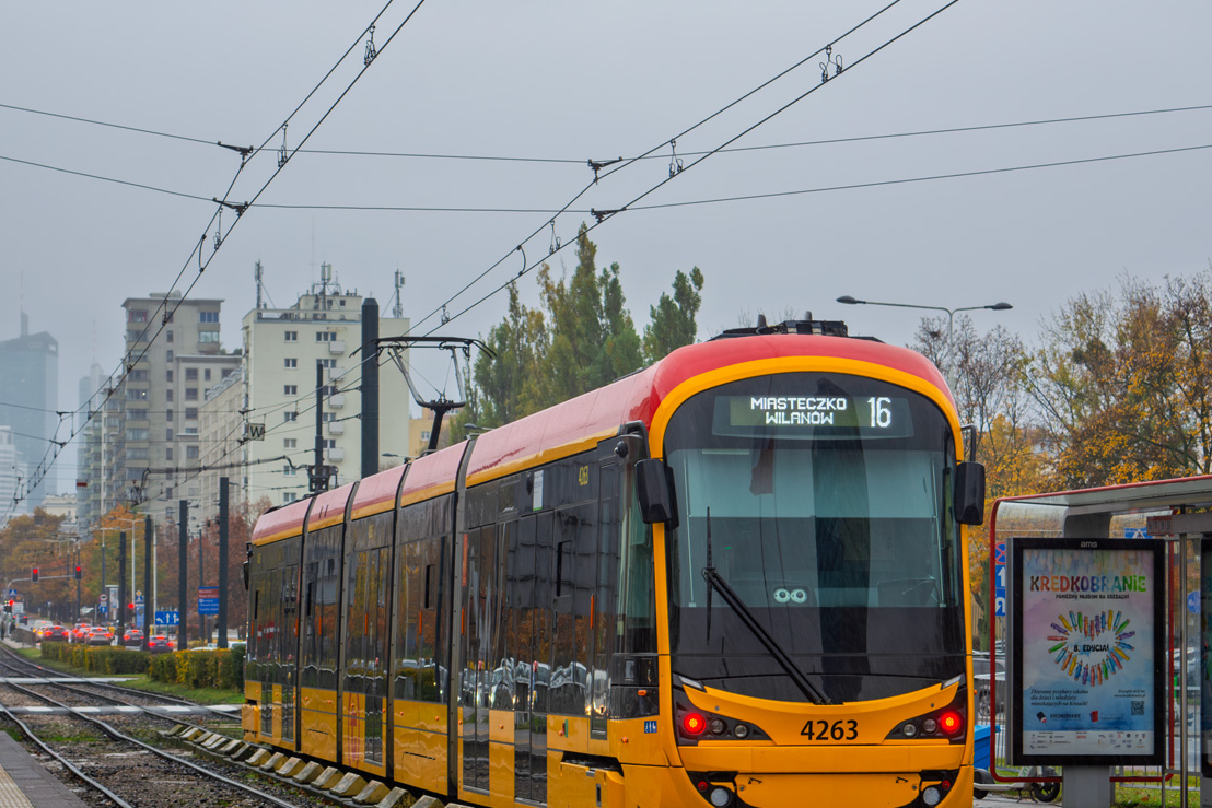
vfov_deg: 12.3
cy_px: 477
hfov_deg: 18.3
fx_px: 3760
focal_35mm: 112
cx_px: 676
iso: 160
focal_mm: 55
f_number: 5.6
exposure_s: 1/80
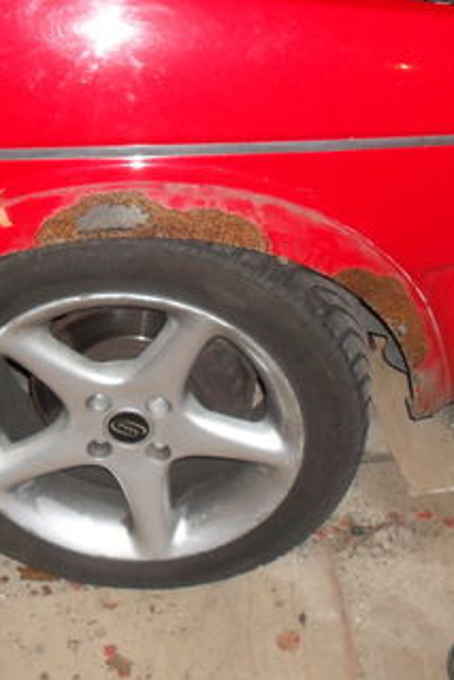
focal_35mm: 73
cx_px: 237
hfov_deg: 18.7
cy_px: 205
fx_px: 1379
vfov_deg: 27.5
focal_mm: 6.3
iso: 320
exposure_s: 1/45
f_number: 3.2
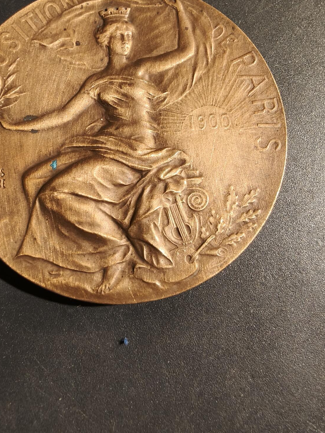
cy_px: 177
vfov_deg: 63.0
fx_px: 351
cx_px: 129
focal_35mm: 28
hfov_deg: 49.4
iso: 250
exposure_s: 1/64.9
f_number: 2
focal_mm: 2.32
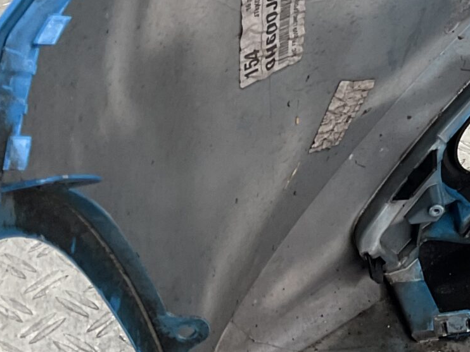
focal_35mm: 100
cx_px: 713
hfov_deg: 17.6
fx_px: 1358
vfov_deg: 14.7
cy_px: 45
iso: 25
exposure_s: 1/100
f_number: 1.8
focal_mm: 3
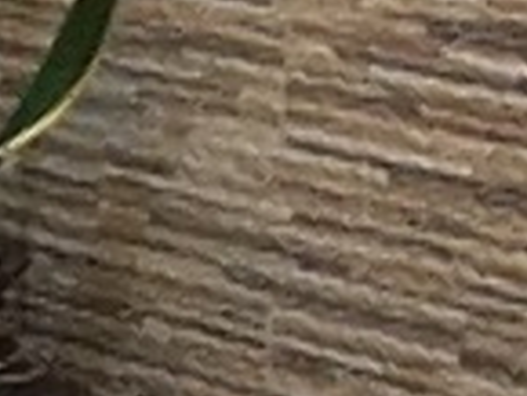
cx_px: 472
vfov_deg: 6.9
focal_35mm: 213
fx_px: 3245
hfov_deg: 9.2
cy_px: -142
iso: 200
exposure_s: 1/30
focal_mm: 4.15
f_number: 2.2
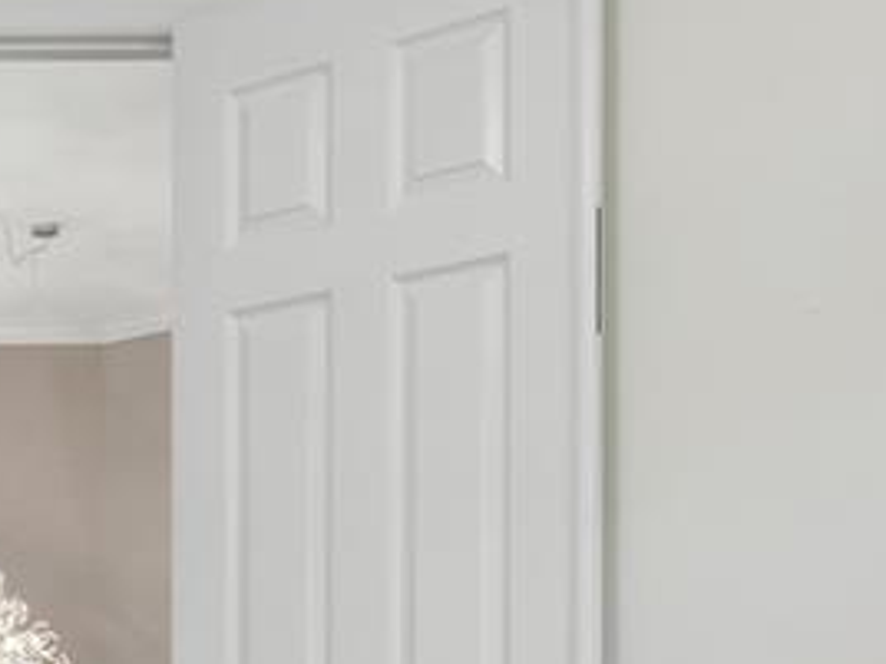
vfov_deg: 16.4
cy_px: 832
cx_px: -264
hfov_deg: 20.7
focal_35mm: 86
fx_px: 2201
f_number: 8
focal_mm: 15
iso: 400
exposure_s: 1/15
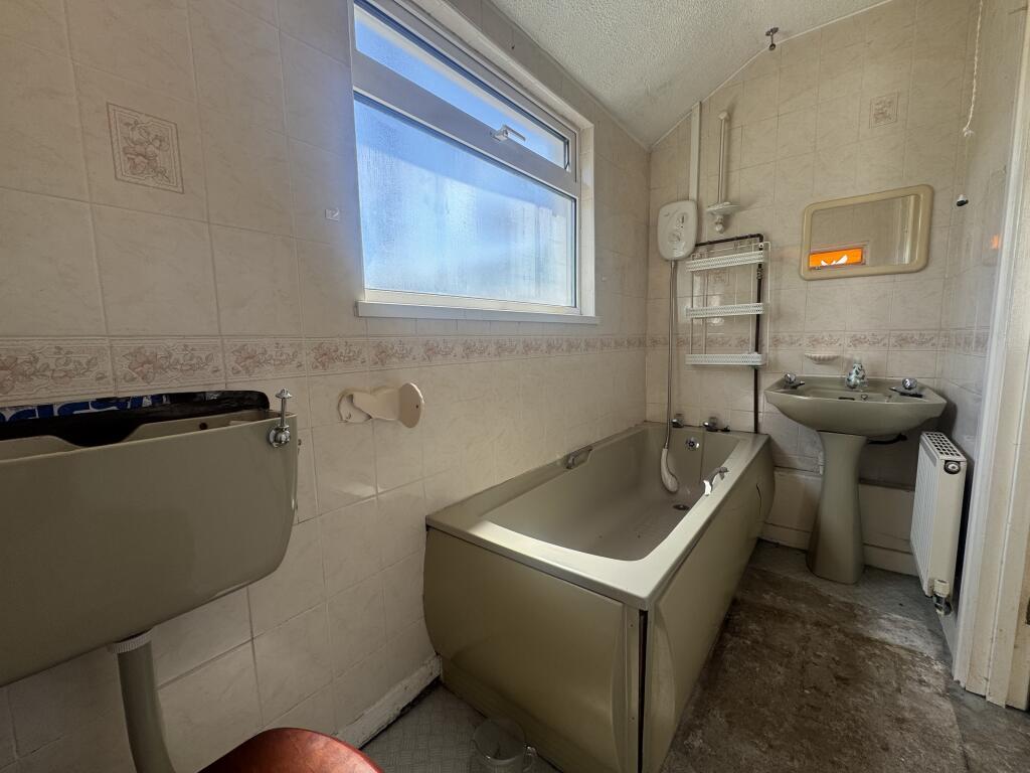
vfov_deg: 85.7
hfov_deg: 102.1
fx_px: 417
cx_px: 515
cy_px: 386
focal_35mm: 14
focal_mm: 2.22
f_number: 2.2
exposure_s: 1/213
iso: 40
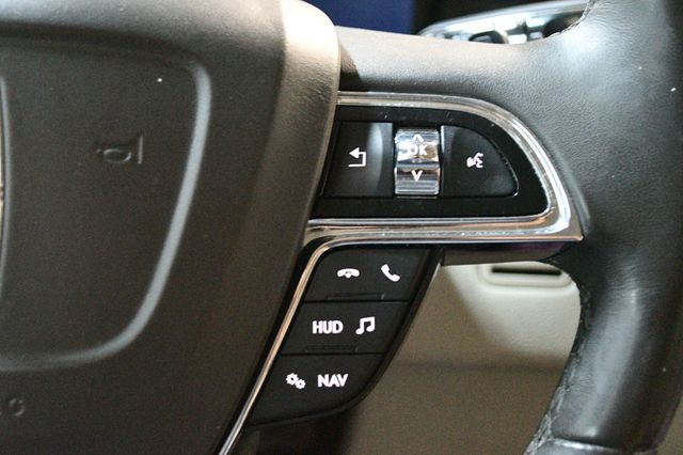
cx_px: 342
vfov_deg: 26.5
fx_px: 967
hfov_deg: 38.9
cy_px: 228
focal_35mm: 51
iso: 12800
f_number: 5
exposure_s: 1/15
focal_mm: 34
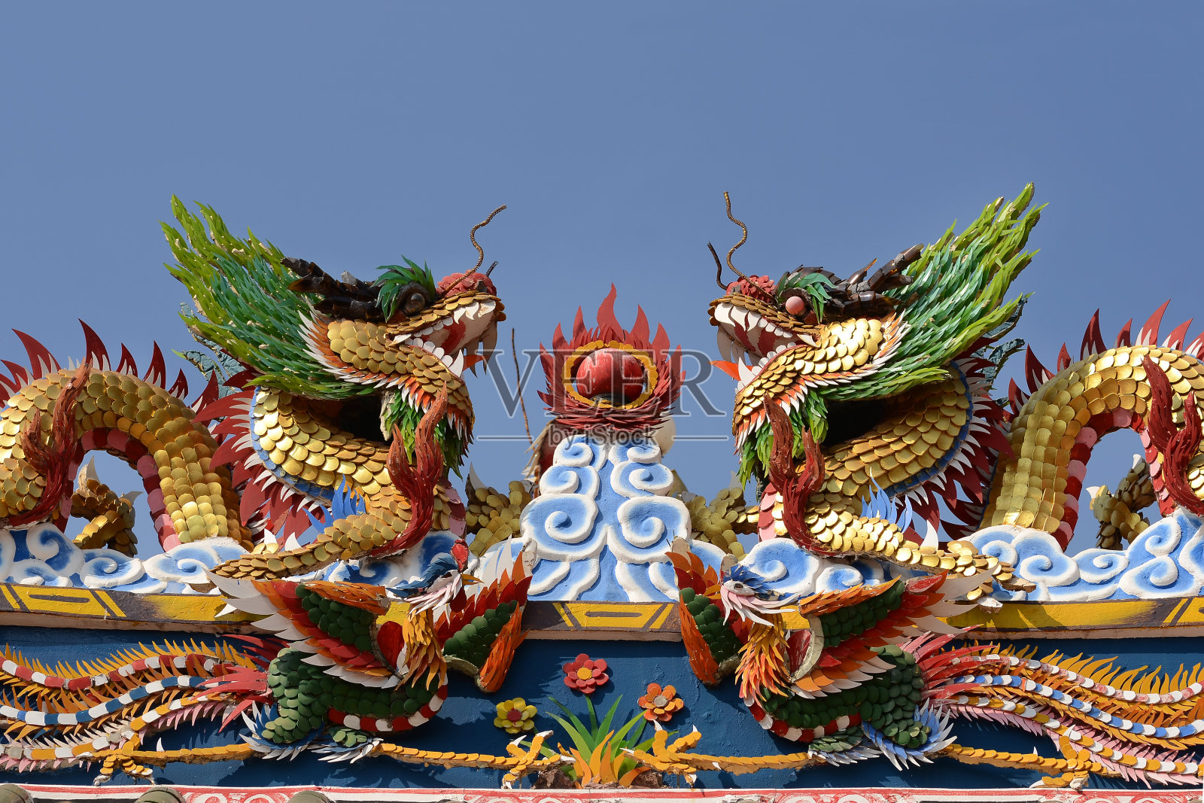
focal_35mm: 128
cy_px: 402
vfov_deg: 10.8
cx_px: 602
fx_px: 4264
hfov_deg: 16.1
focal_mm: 85
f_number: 7.1
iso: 100
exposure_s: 1/400
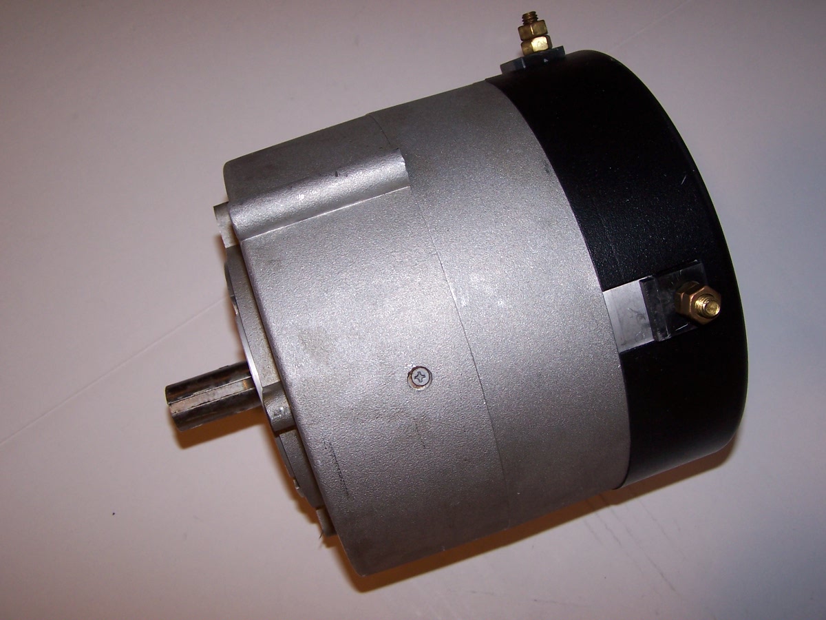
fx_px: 954
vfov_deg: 36.0
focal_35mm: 40
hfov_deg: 46.8
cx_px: 413
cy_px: 310
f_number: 2.8
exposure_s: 1/60
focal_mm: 6.7
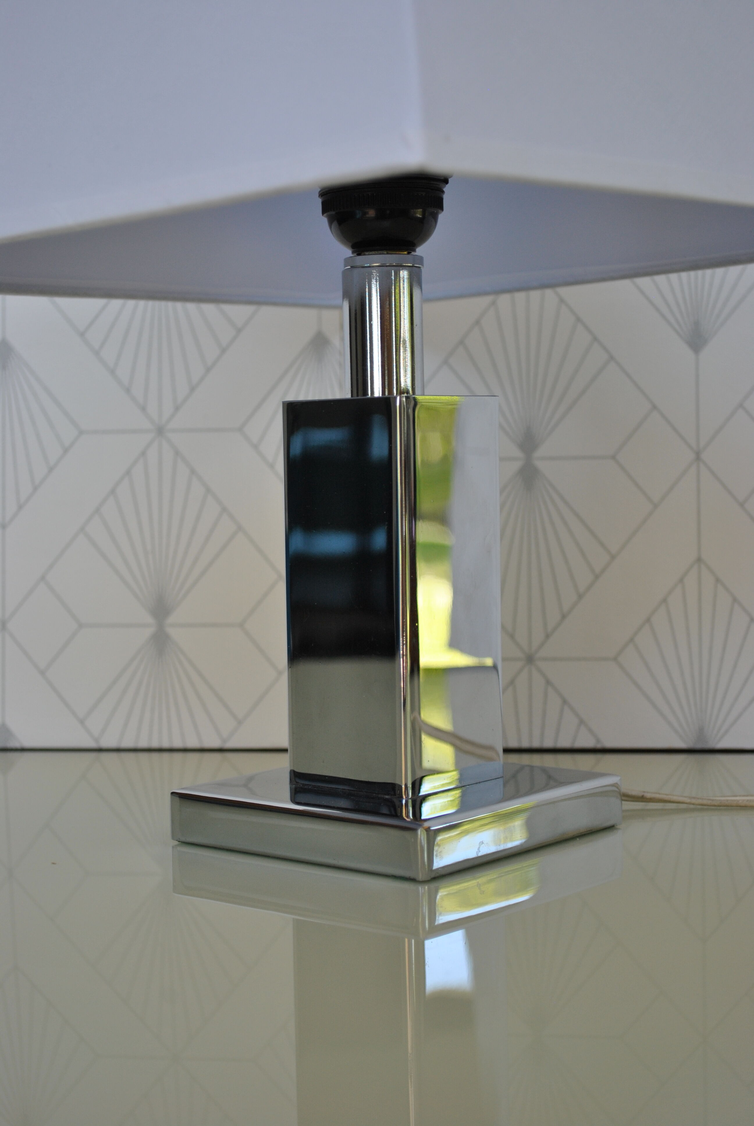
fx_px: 2067
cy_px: 563
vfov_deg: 30.5
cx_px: 377
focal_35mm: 66
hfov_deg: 20.7
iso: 200
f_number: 5.3
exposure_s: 1/125
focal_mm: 44
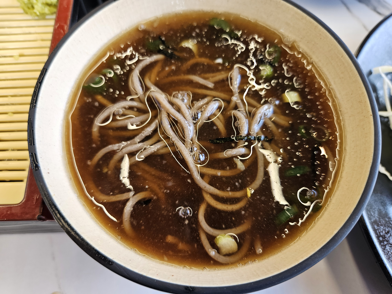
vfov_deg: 58.9
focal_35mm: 23
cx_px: 196
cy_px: 147
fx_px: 260
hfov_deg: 73.9
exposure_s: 1/120
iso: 160
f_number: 1.8
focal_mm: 5.4
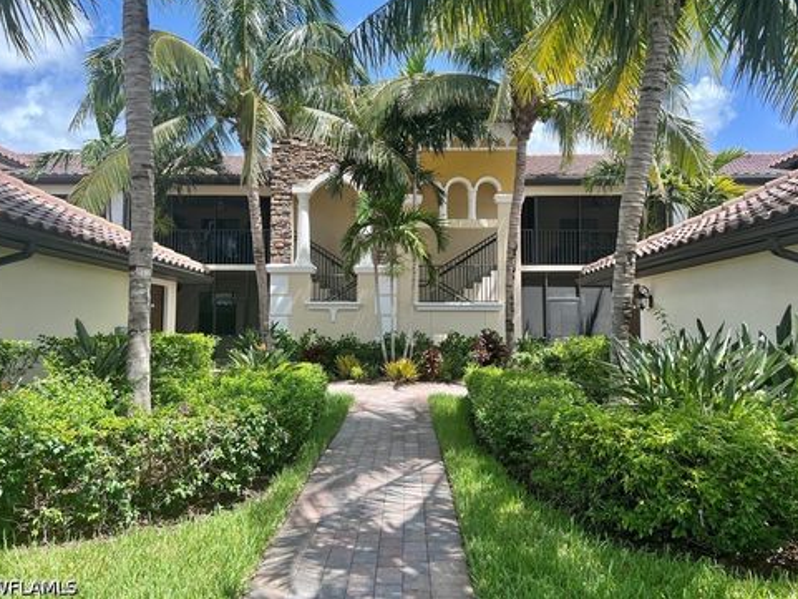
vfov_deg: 51.4
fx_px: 623
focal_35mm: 27
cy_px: 290
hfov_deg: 65.3
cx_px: 390
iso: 50
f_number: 1.5
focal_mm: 5.7
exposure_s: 1/1135
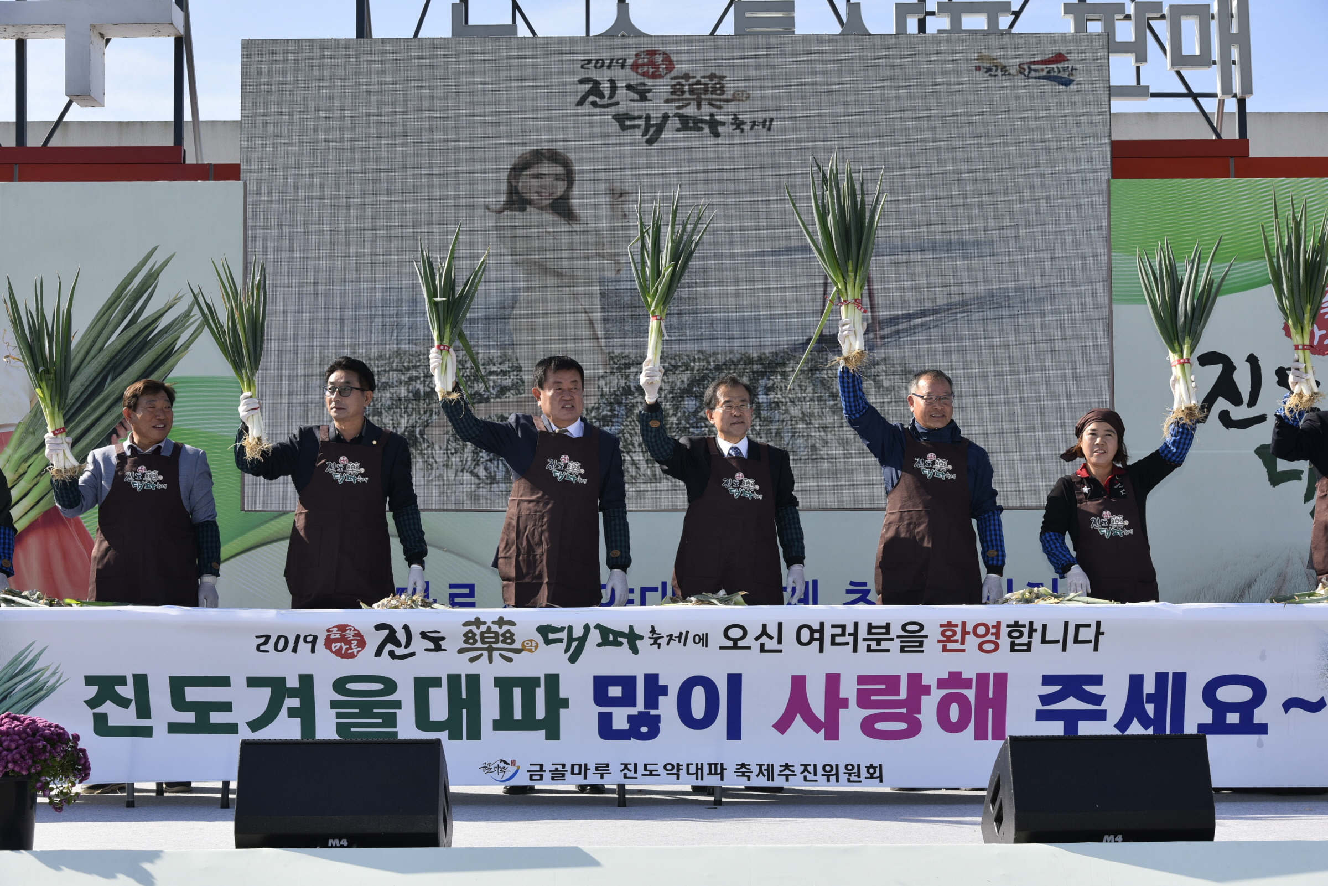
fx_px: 2029
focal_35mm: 55
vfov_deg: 24.6
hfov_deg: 36.2
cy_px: 443
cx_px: 664
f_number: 8
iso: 125
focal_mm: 55
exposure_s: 1/250
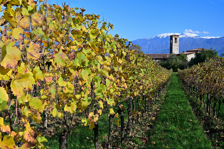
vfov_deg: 30.5
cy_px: 74
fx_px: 274
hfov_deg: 44.5
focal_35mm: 44
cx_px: 112
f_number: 20
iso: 360
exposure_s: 1/40
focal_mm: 44
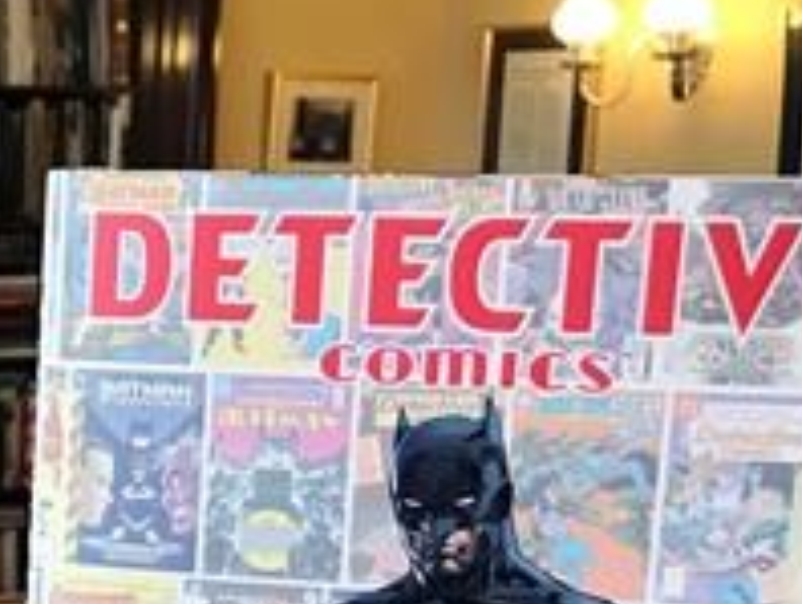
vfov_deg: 15.8
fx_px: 2134
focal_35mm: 92
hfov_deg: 18.9
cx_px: -385
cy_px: 584
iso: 40
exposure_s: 1/30
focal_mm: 3.99
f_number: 1.8
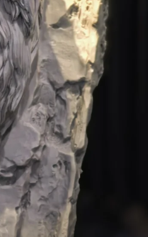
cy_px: -37
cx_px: -55
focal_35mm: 132
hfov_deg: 9.7
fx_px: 852
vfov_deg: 15.3
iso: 250
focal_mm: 6.98
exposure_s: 1/60
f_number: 2
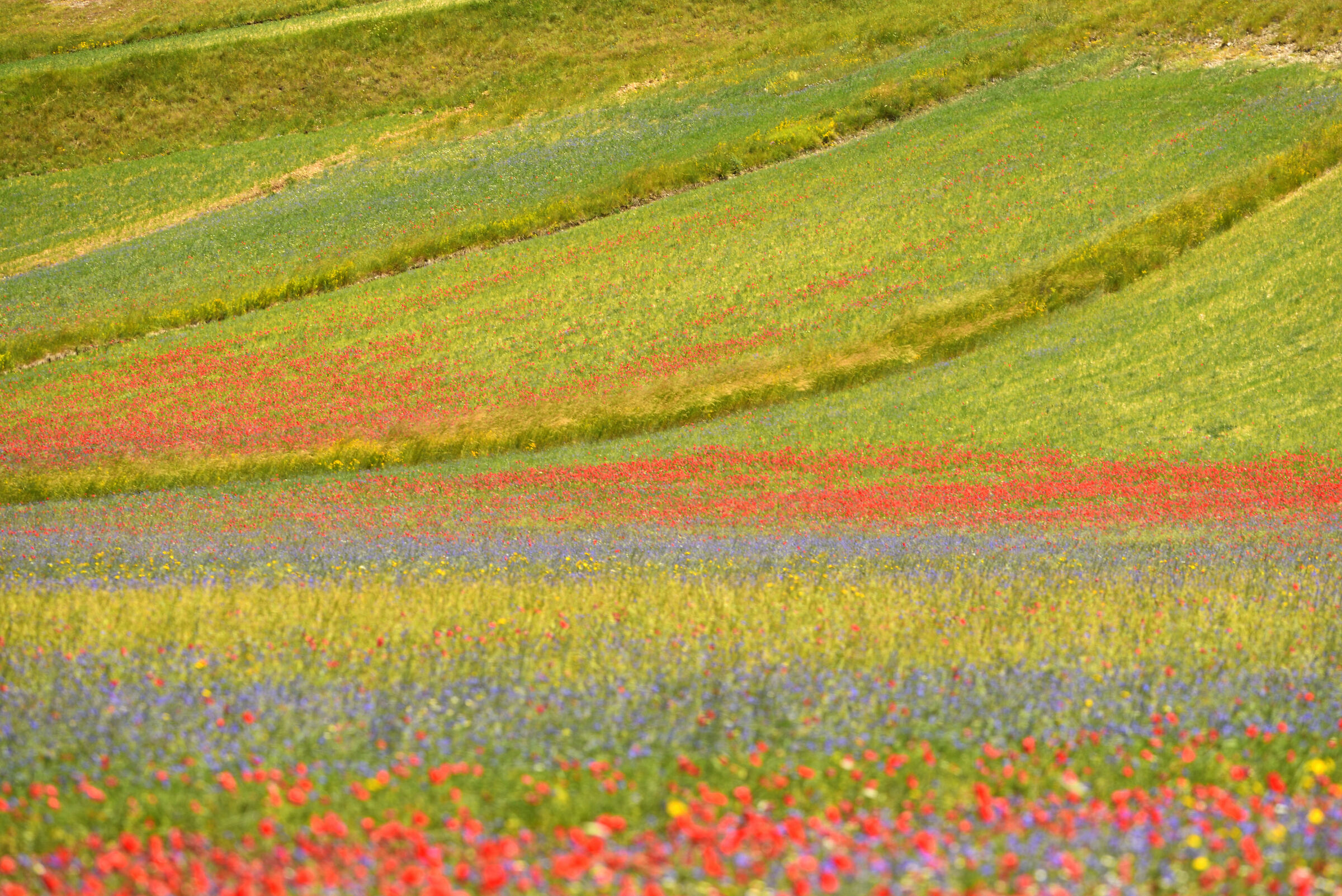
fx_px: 11187
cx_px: 671
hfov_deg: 6.9
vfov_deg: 4.6
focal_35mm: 300
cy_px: 448
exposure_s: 1/320
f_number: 8
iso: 100
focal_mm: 300
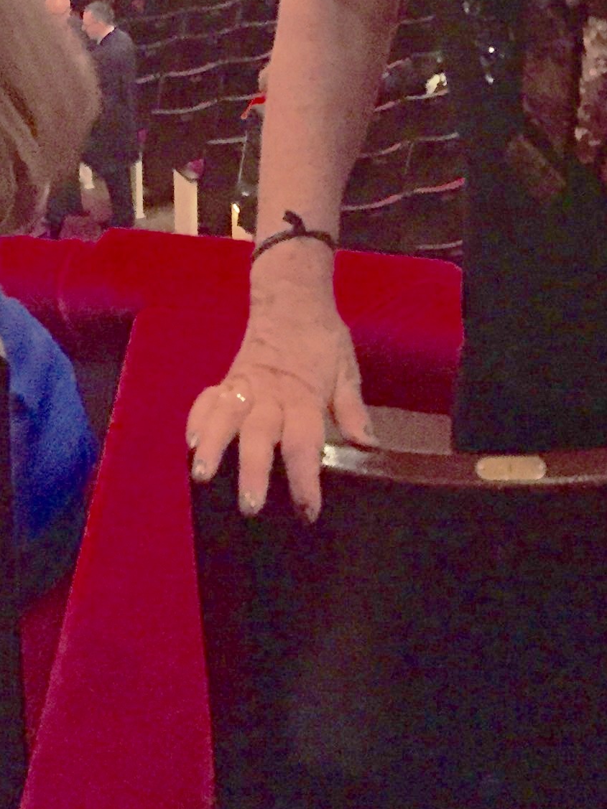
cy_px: -291
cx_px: 488
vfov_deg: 20.8
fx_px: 1964
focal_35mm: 84
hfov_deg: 17.4
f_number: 2.2
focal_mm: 4.15
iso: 500
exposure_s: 1/15
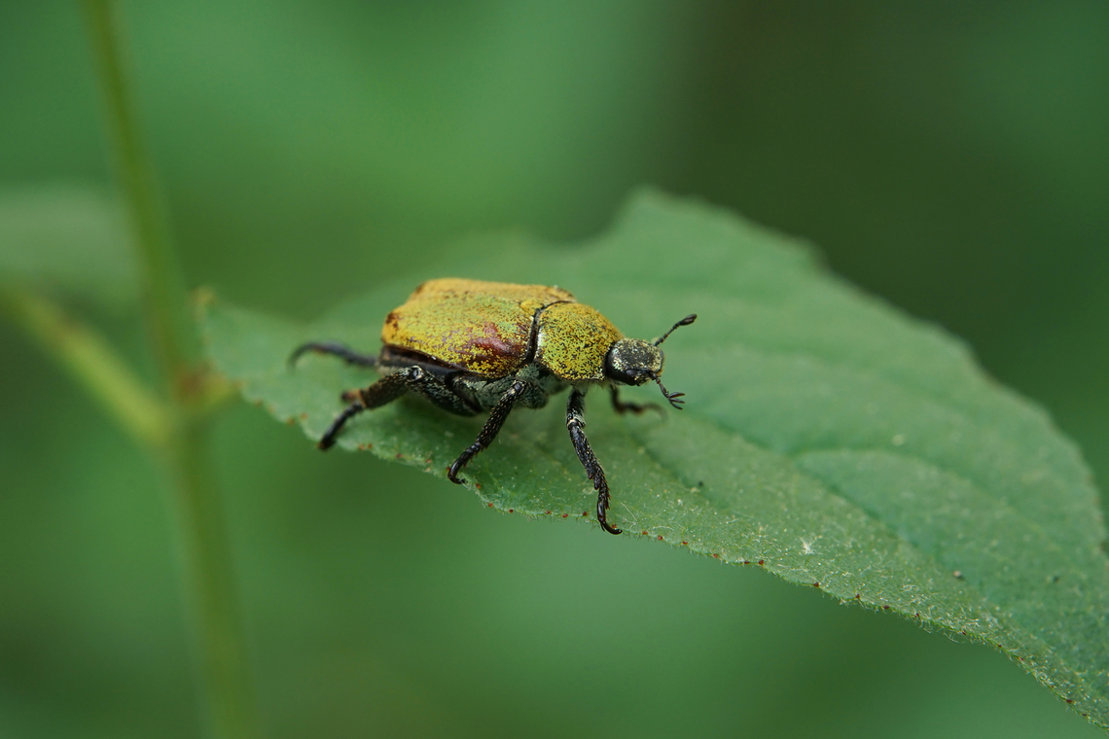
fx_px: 2772
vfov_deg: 15.2
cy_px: 370
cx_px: 554
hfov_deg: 22.6
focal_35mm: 90
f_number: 11
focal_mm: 90
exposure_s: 1/30
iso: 400
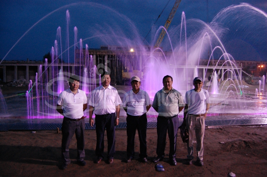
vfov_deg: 47.8
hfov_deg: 67.5
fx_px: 200
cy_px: 88
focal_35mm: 27
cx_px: 134
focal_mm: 18
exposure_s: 1/8
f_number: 3.5
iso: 1600
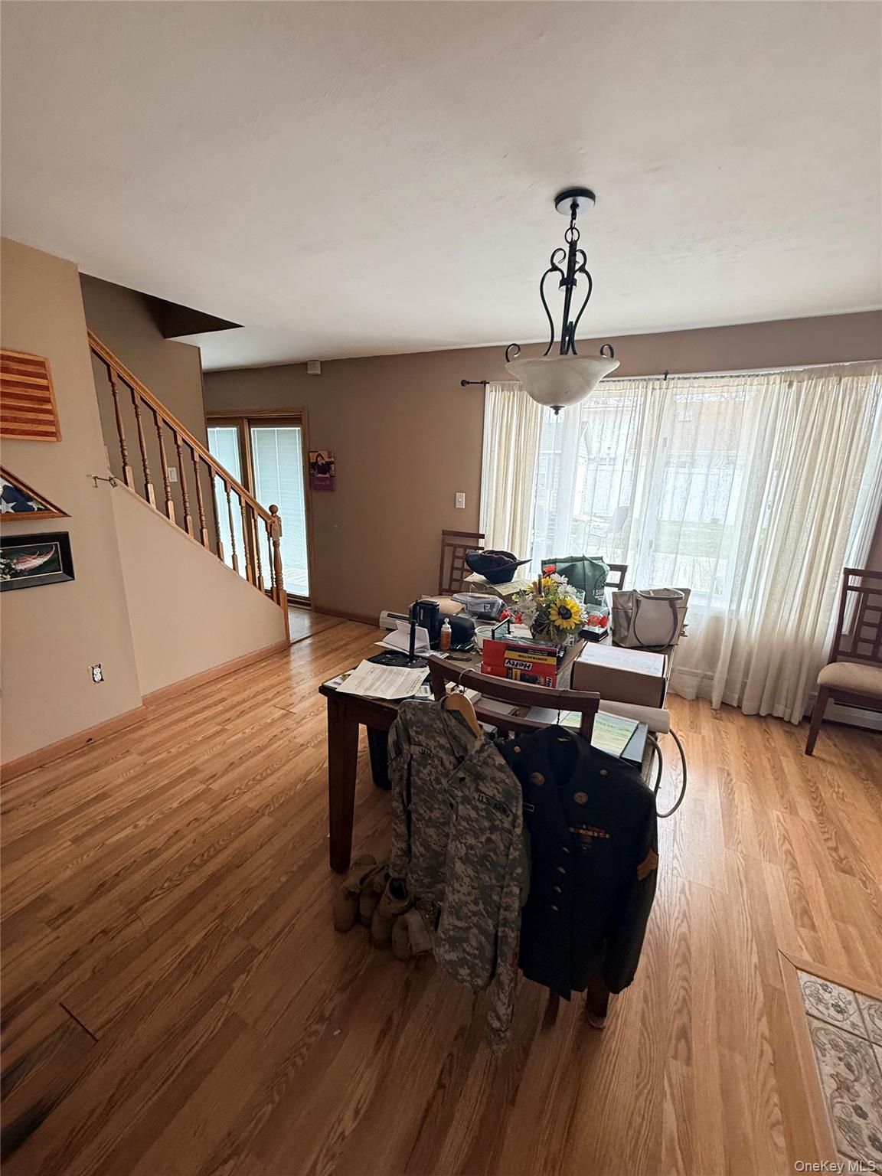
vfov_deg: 102.1
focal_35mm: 14
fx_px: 476
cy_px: 588
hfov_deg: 85.7
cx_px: 441
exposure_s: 1/99
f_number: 2.2
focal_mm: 2.22
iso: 200
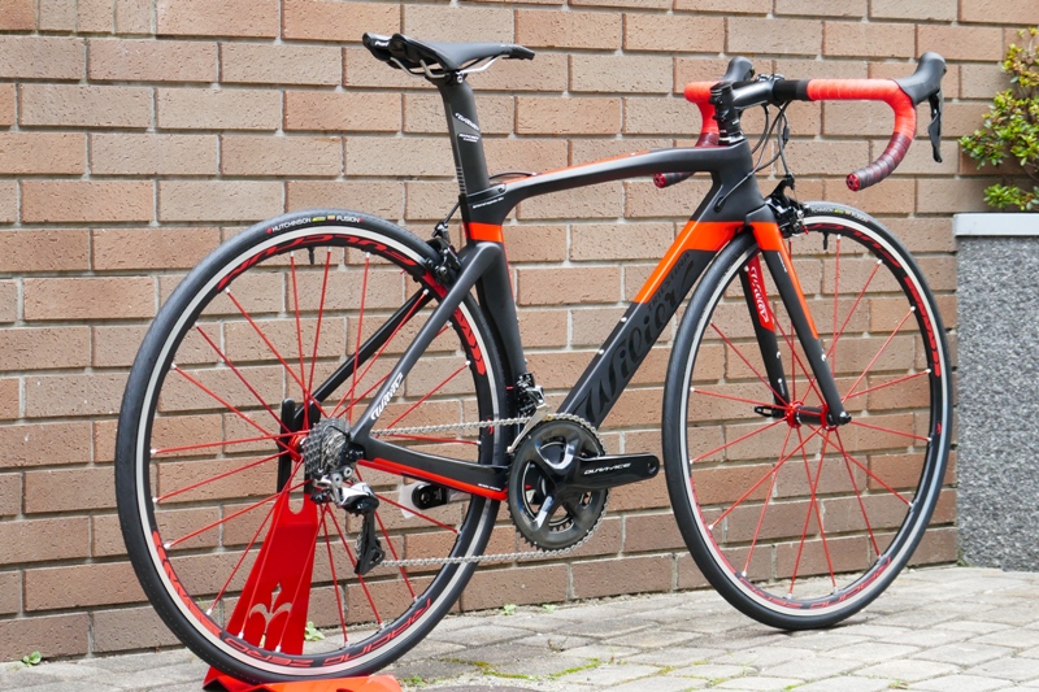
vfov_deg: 11.4
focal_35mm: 120
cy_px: 346
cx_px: 520
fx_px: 3462
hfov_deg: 17.1
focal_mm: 43.8
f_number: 5.5
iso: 500
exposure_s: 1/100
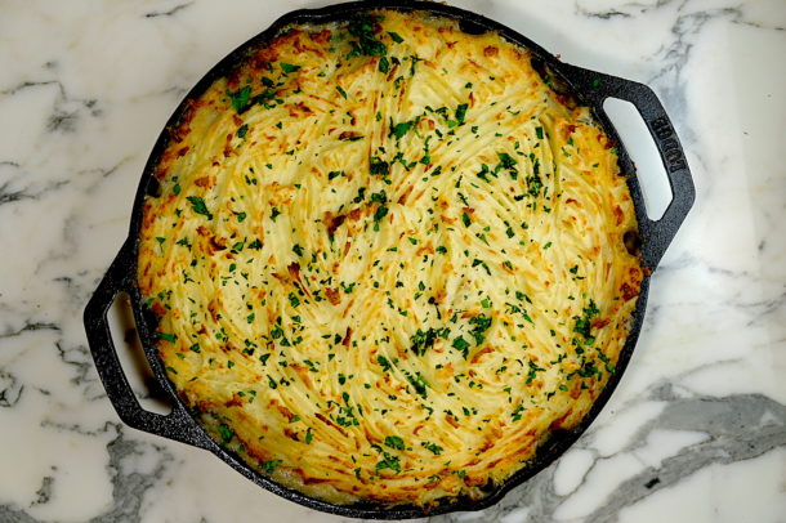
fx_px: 873
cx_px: 393
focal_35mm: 40
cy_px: 262
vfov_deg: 33.4
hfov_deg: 48.5
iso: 500
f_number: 3.2
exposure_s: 1/320
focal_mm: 26.5
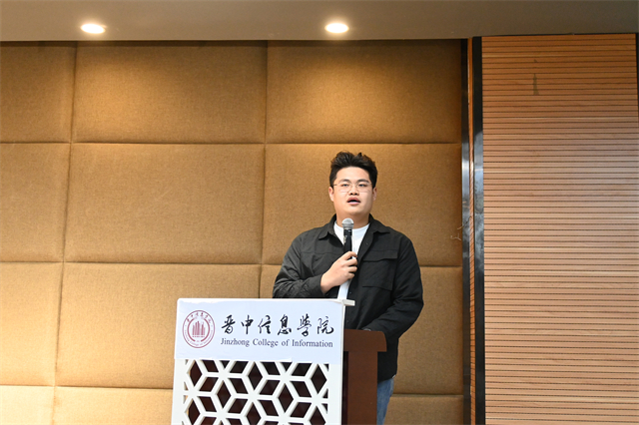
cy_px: 212
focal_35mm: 46
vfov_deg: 29.4
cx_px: 320
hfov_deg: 43.0
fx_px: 812
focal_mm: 30.5
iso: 3200
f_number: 4.8
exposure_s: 1/125
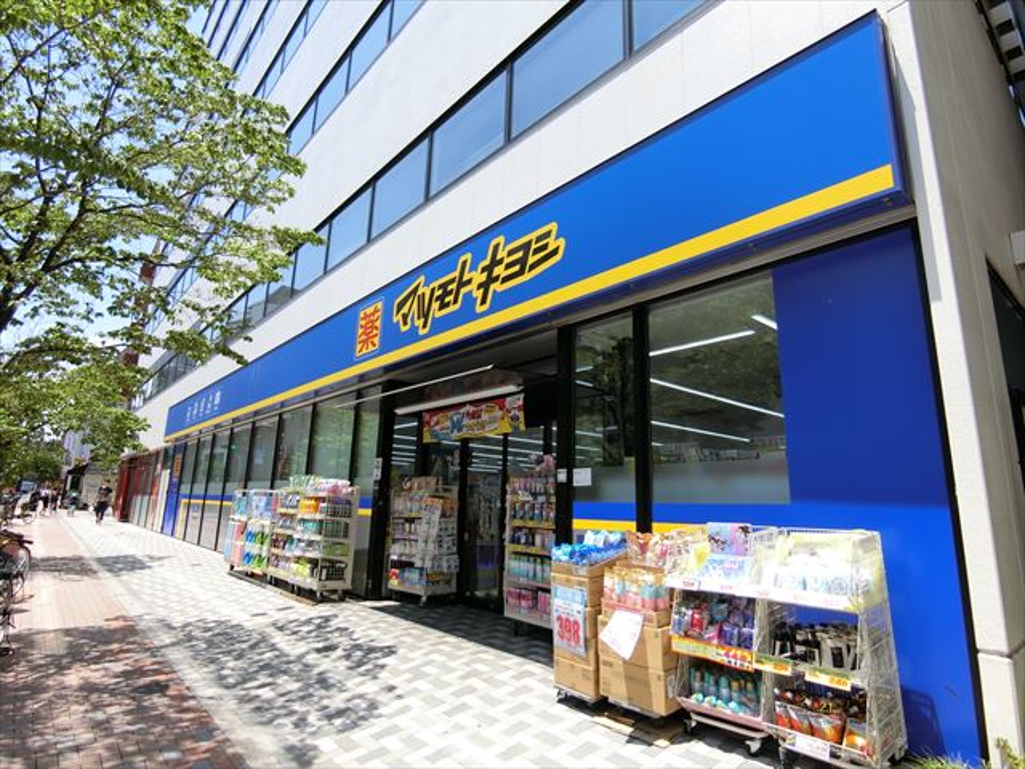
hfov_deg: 84.7
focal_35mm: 19
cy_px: 384
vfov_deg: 68.7
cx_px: 512
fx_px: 563
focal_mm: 4.06
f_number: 2.7
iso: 80
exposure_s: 1/1000
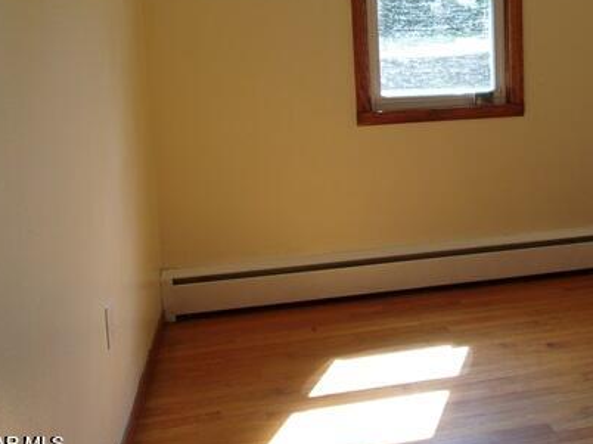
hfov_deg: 42.8
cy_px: 121
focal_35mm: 43
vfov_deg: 33.0
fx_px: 736
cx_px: 429
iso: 80
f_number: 3
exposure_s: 1/80
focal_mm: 4.9
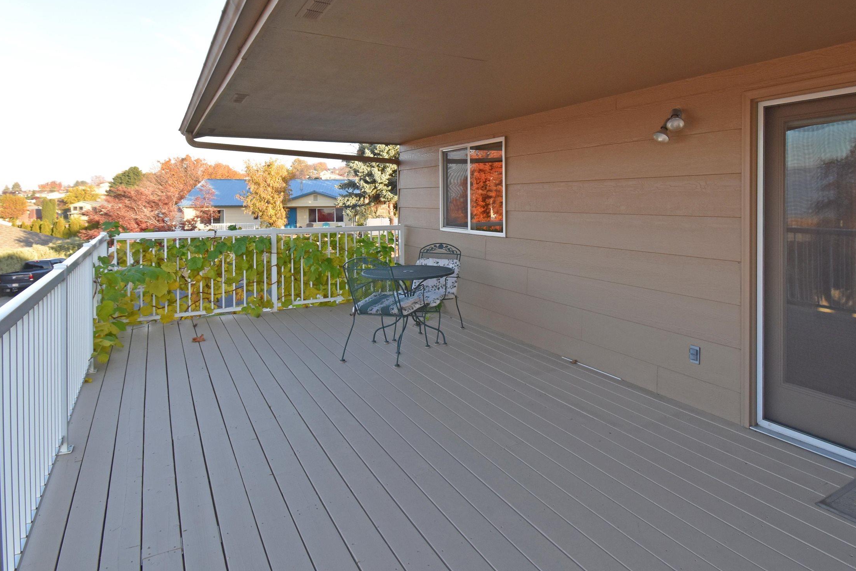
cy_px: 209
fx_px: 499
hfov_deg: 80.4
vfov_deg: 58.6
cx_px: 504
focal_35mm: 21
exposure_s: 1/200
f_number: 7.1
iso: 400
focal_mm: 10
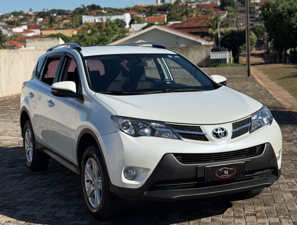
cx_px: 148
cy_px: 112
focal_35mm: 48
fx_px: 413
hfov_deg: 39.5
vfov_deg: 30.4
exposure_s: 1/9901
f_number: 1.78
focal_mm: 6.76
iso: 64
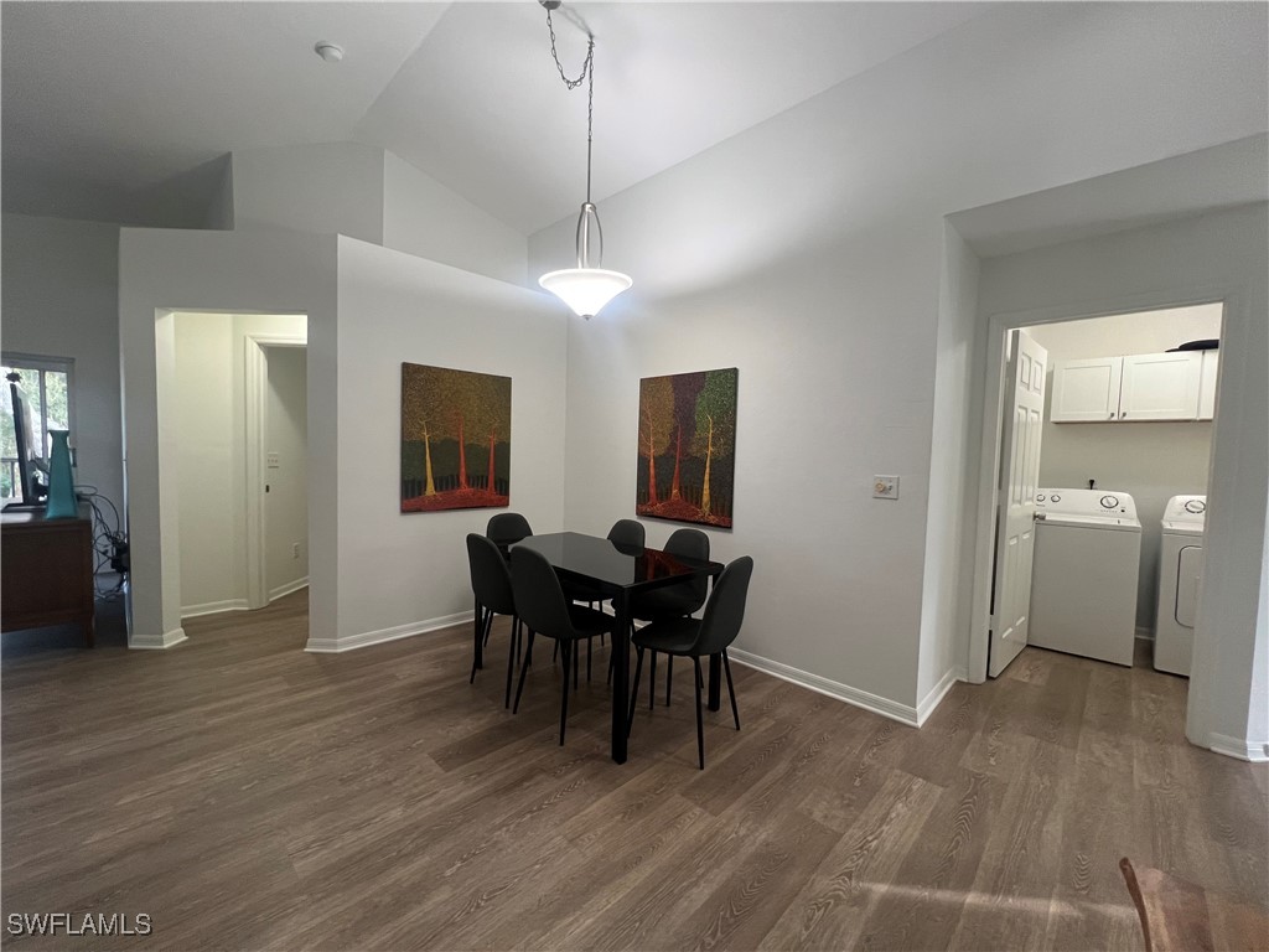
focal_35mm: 13
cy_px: 476
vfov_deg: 89.9
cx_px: 634
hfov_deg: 106.2
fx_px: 477
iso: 160
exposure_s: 1/60
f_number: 1.8
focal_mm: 1.57
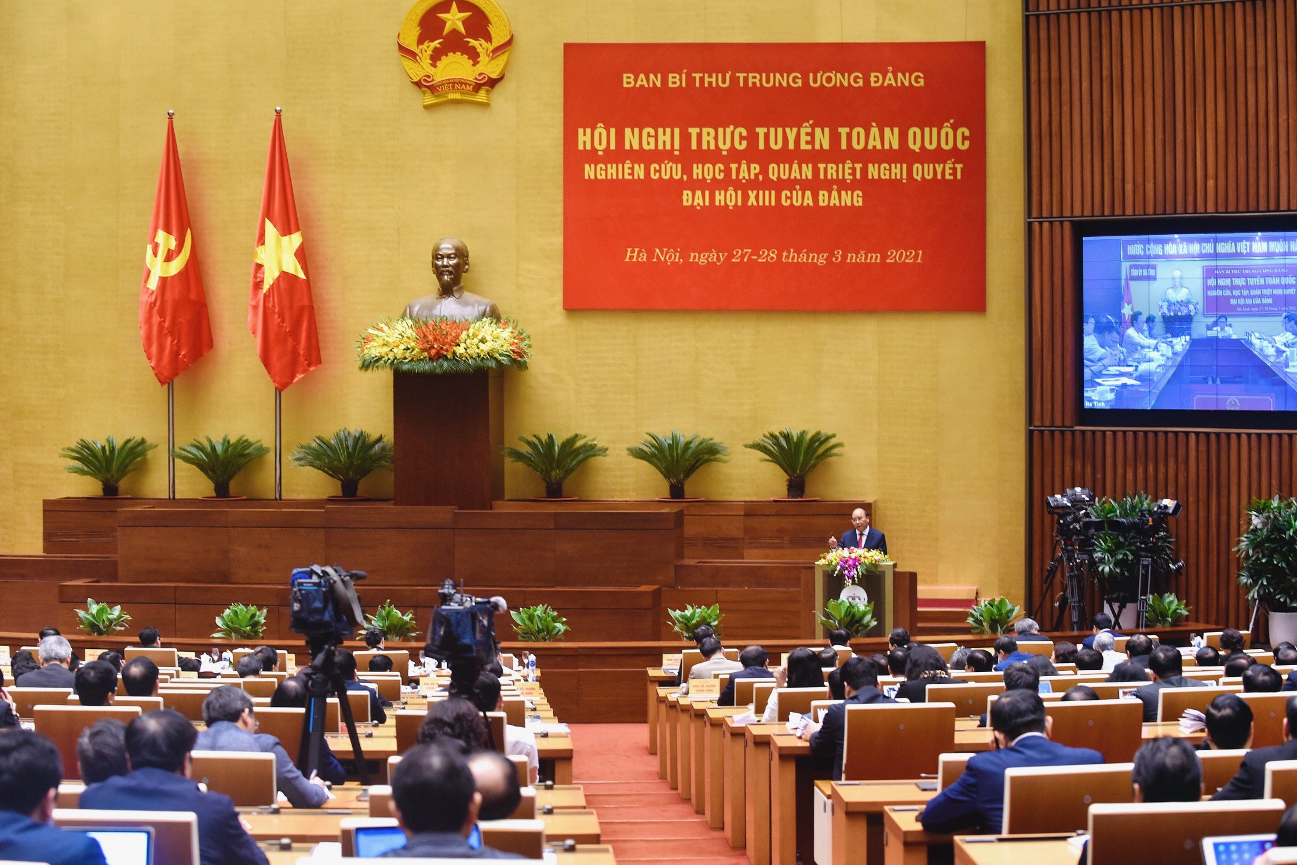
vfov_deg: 17.7
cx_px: 627
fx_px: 2774
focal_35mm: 77
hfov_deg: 26.3
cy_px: 432
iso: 1600
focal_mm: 70
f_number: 3.2
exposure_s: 1/125
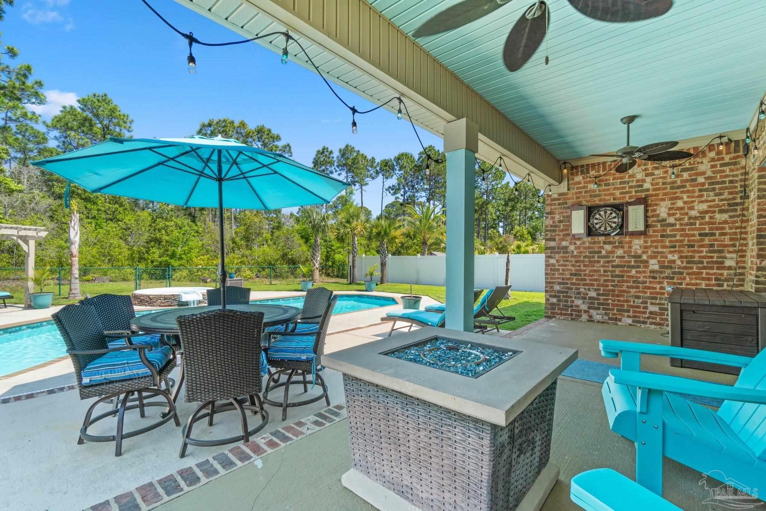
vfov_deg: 77.3
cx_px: 383
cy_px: 256
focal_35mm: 15
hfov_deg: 100.4
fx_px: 319
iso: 100
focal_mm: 10
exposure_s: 1/10
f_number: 9.5
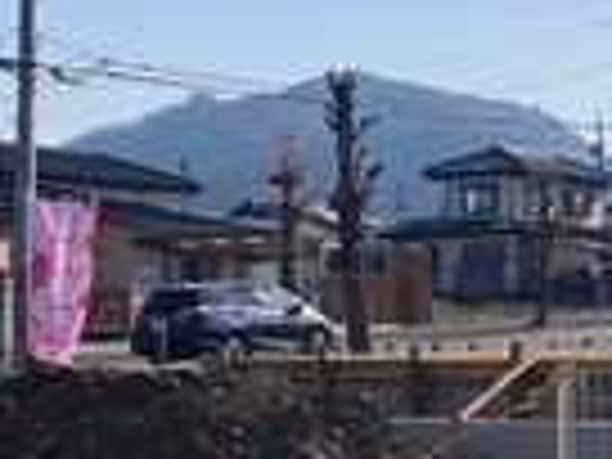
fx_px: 1750
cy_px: 297
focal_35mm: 99
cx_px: 432
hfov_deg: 19.7
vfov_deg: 14.9
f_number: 1.8
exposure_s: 1/3745
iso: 25
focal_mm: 3.99
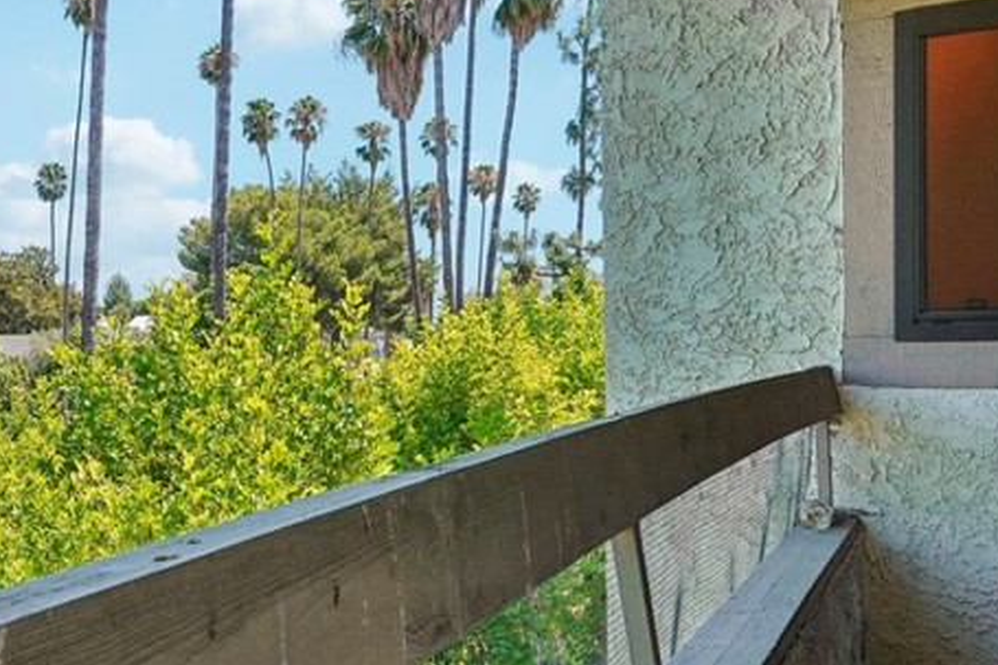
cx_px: 81
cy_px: 362
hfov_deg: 47.2
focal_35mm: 36
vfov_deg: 36.8
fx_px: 998
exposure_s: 1/250
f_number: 8
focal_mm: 16
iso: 400
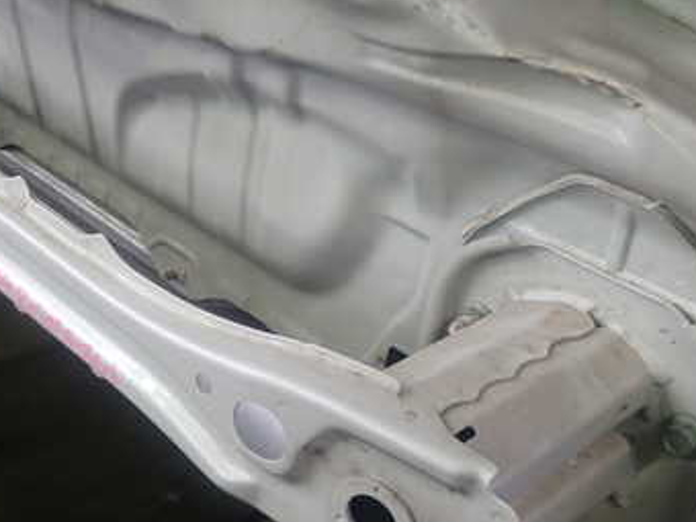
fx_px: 1066
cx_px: 192
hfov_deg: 35.5
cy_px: 248
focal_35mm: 53
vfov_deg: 27.5
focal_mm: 5.4
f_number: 2.3
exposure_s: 1/80
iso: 100
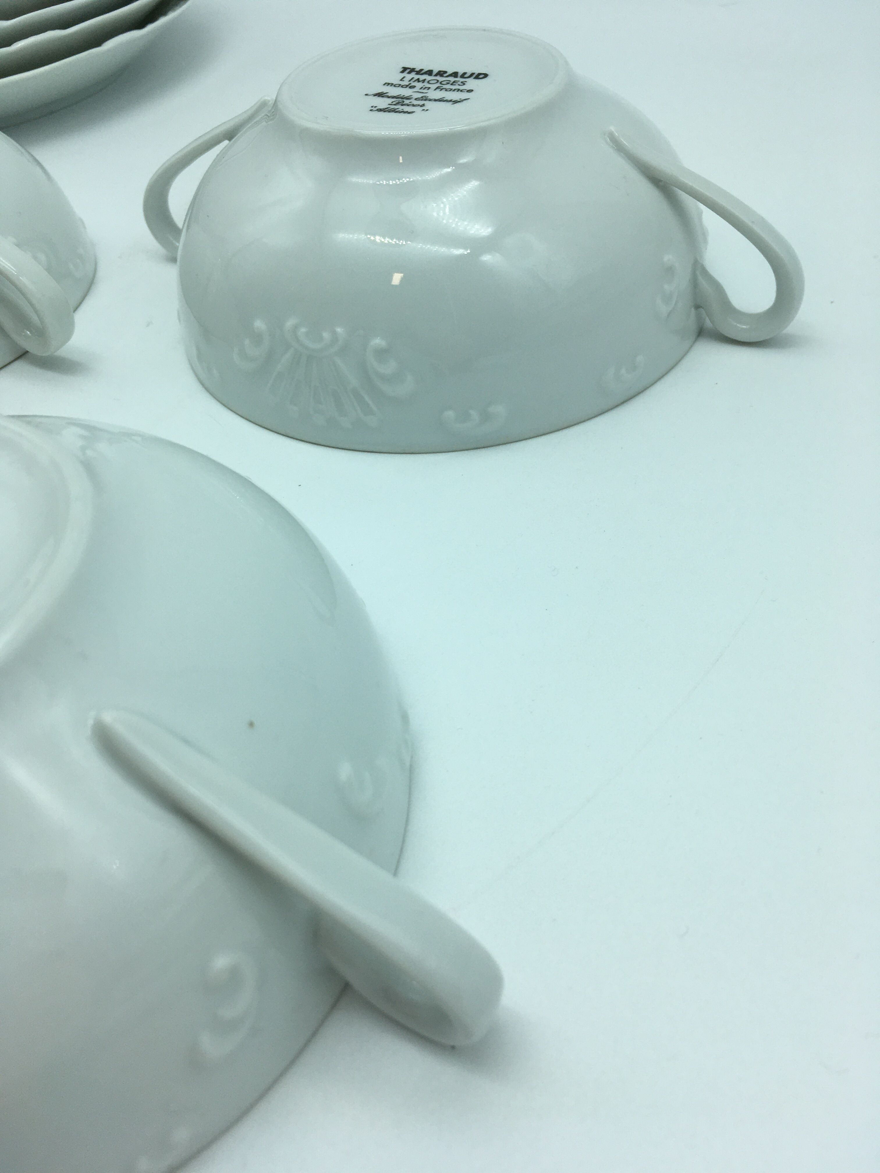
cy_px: 586
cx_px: 440
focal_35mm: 29
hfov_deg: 48.2
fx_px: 983
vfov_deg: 61.7
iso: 25
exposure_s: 1/422
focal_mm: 4.15
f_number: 2.2
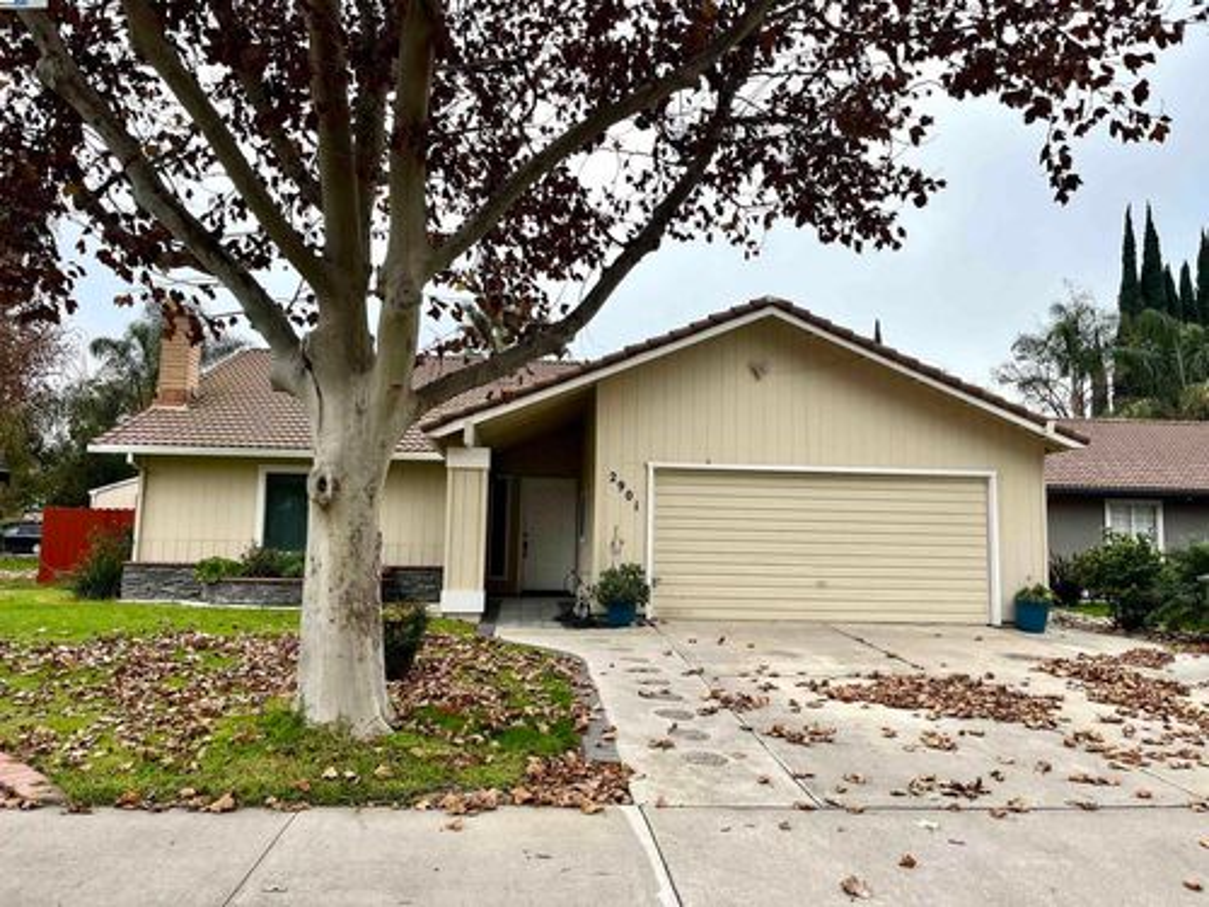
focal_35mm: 26
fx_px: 908
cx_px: 604
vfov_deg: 53.1
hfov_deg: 67.3
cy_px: 454
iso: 50
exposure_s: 1/898
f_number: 1.6
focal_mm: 5.1
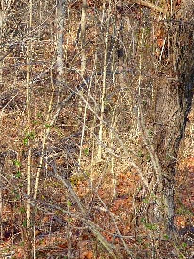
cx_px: 37
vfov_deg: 21.7
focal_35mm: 90
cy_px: 112
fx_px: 672
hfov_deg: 16.3
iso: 100
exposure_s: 1/125
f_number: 3.5
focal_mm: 4.3
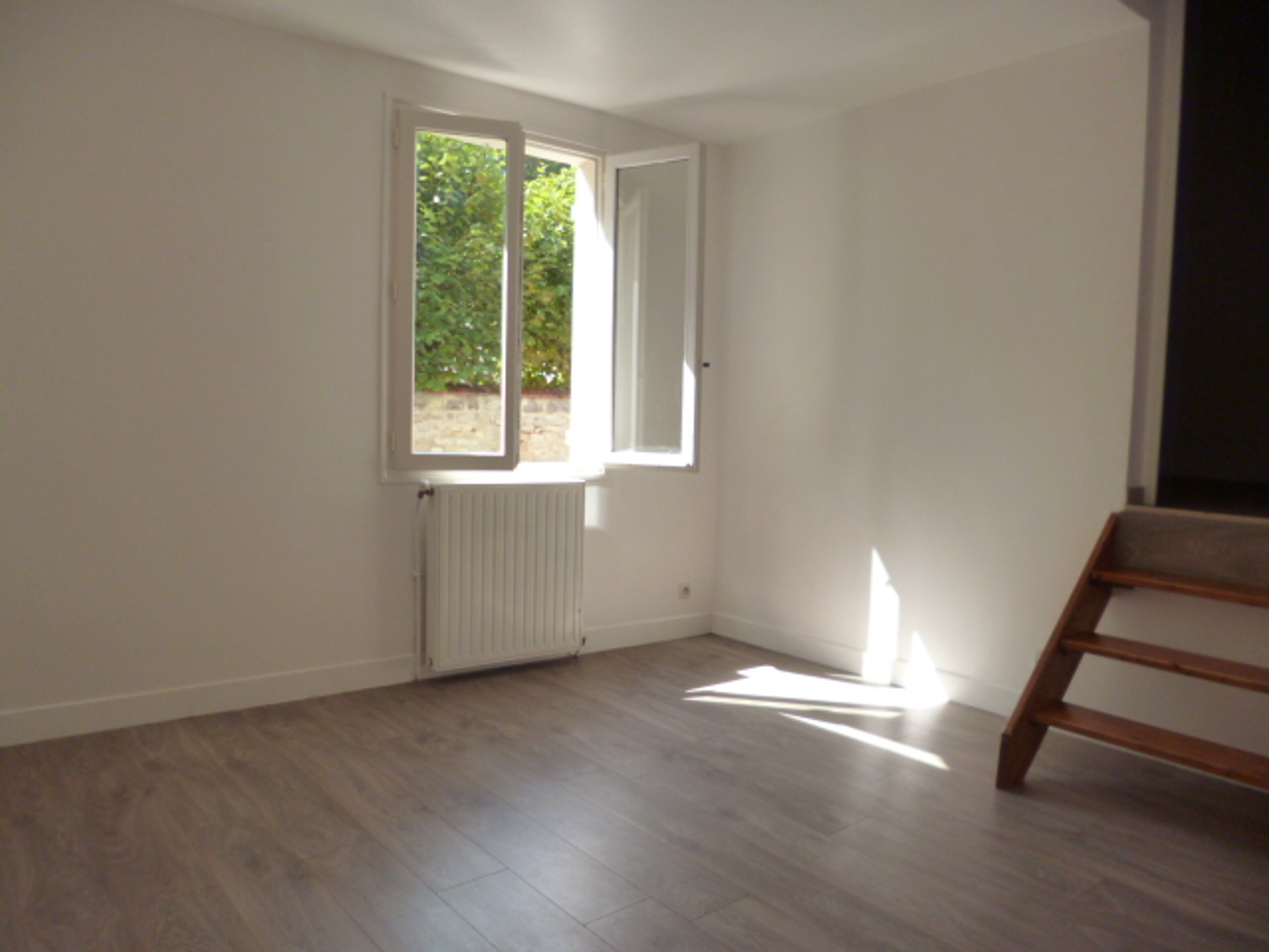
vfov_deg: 56.8
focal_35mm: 24
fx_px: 880
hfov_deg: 71.6
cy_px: 476
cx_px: 634
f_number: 2.5
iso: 160
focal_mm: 4.3
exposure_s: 1/250
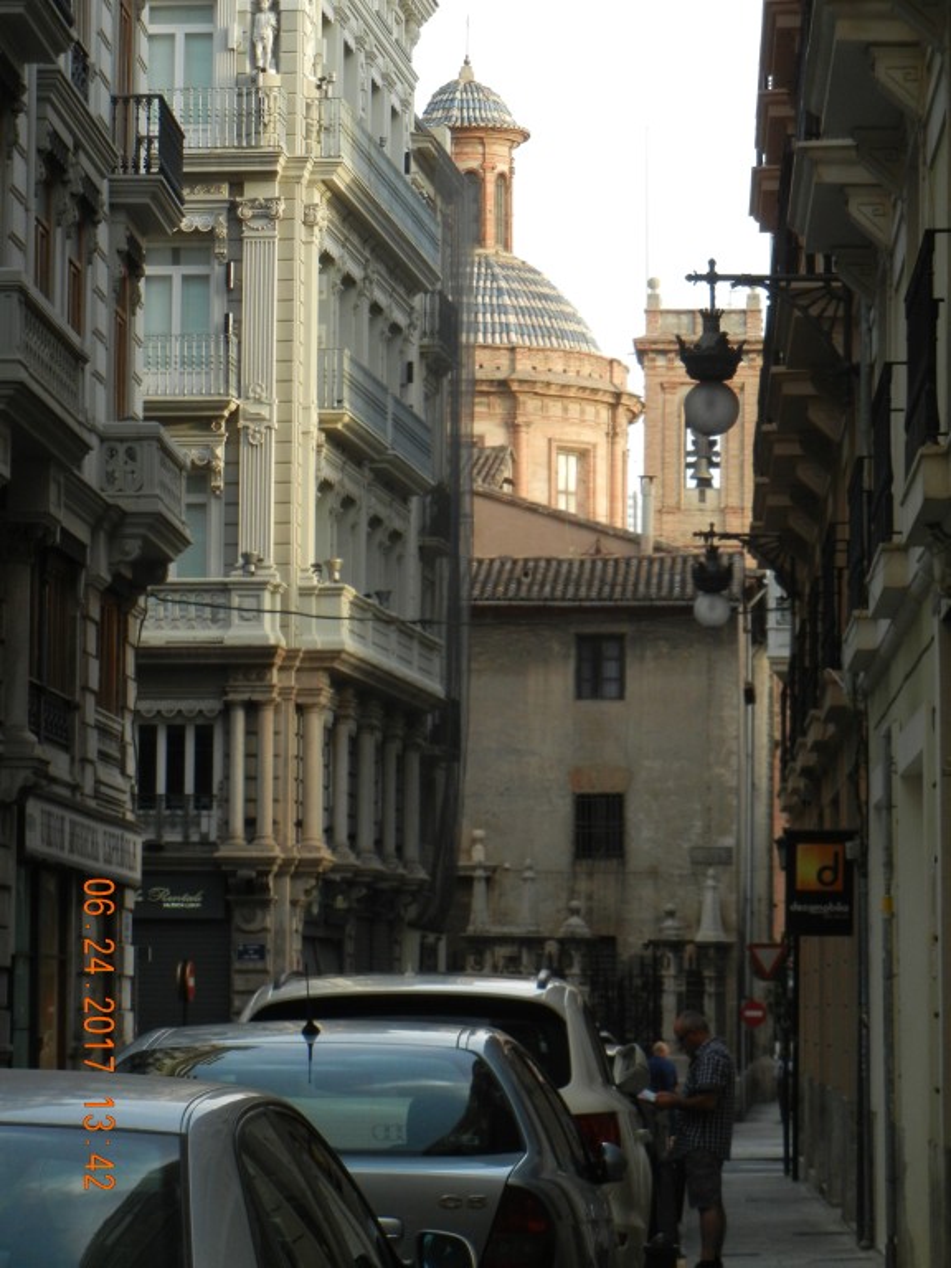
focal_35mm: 116
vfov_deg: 17.0
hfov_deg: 12.8
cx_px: 476
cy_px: 634
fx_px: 4249
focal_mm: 20.9
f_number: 4.6
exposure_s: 1/250
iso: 367
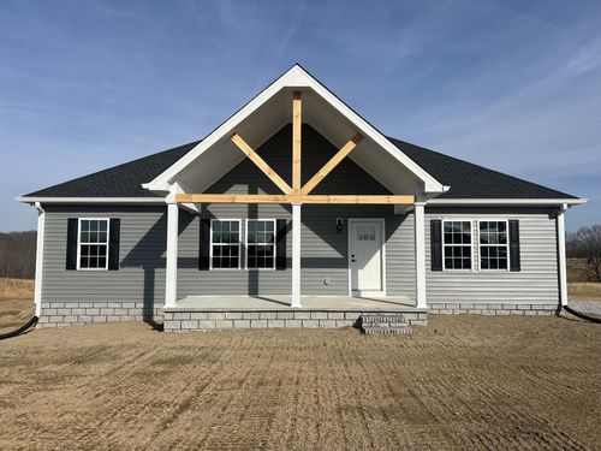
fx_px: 451
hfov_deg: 67.3
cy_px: 226
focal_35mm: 26
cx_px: 300
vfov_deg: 53.1
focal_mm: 5.7
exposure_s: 1/8696
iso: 50
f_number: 1.5
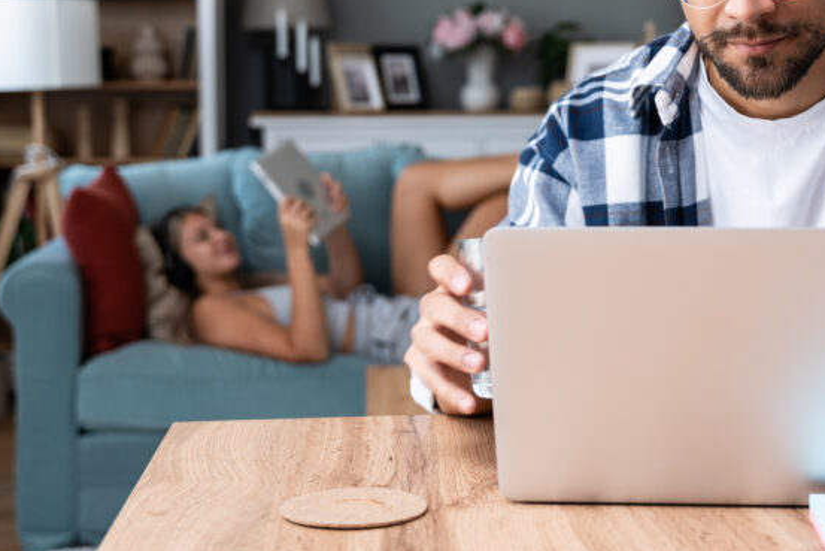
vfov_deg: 21.4
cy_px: 181
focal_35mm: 63
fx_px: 1448
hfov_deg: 31.5
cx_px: 558
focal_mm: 34.1
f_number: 2.8
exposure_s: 1/100
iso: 125
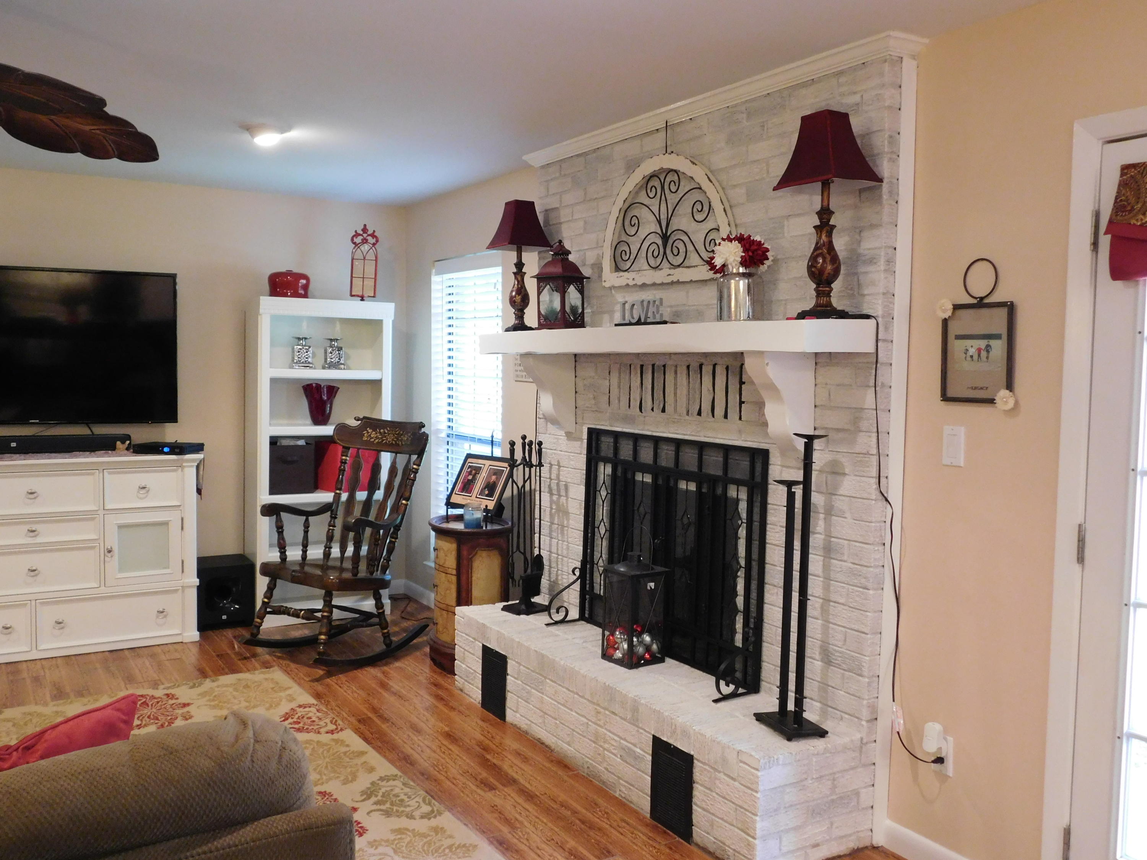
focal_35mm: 30
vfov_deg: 46.8
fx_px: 994
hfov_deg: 60.0
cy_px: 430
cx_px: 574
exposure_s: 1/20
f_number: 3.2
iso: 400
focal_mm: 5.3
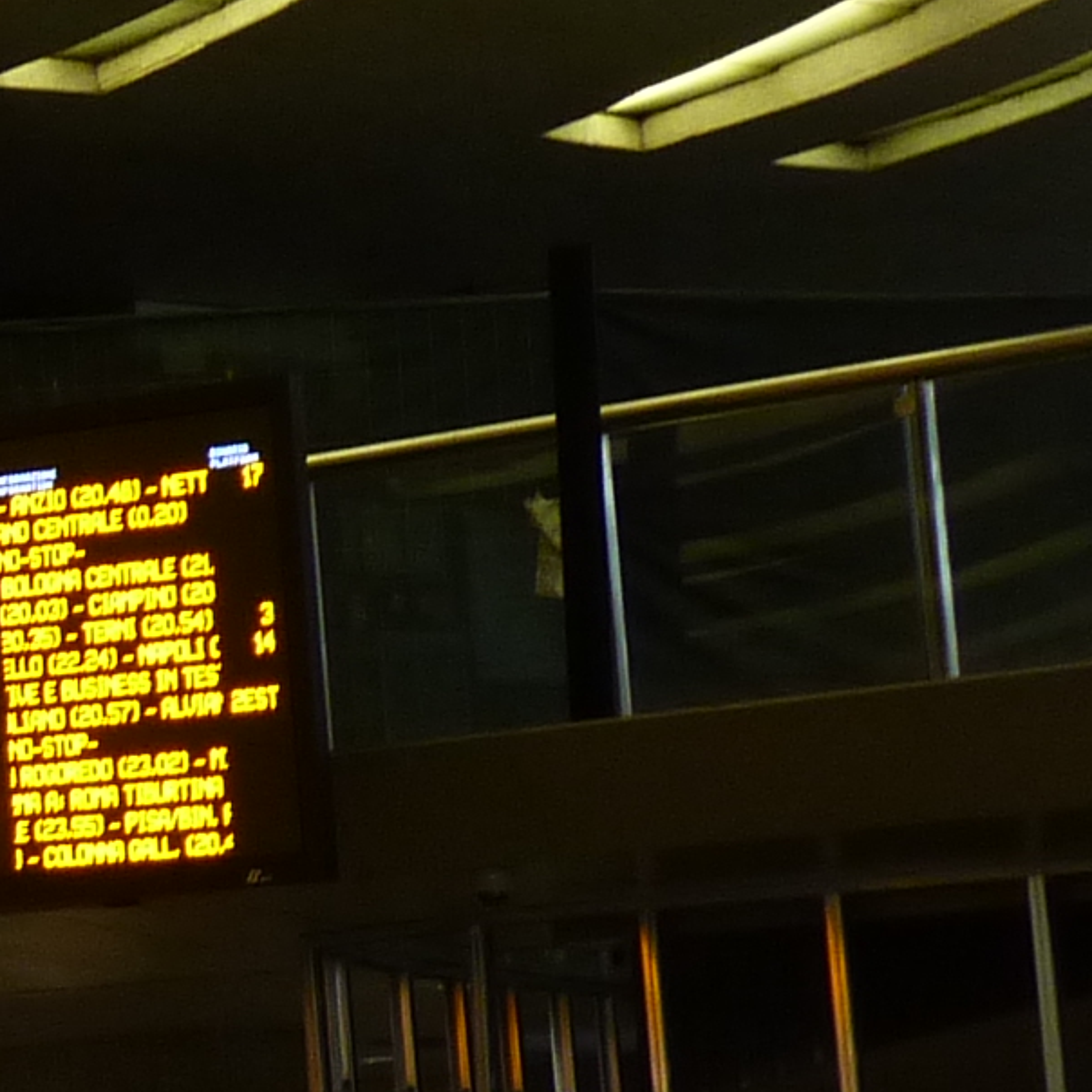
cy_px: 653
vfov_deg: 13.5
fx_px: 4604
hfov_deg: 12.1
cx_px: -1032
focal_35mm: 129
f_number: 2.8
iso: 160
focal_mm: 4.8
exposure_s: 1/30
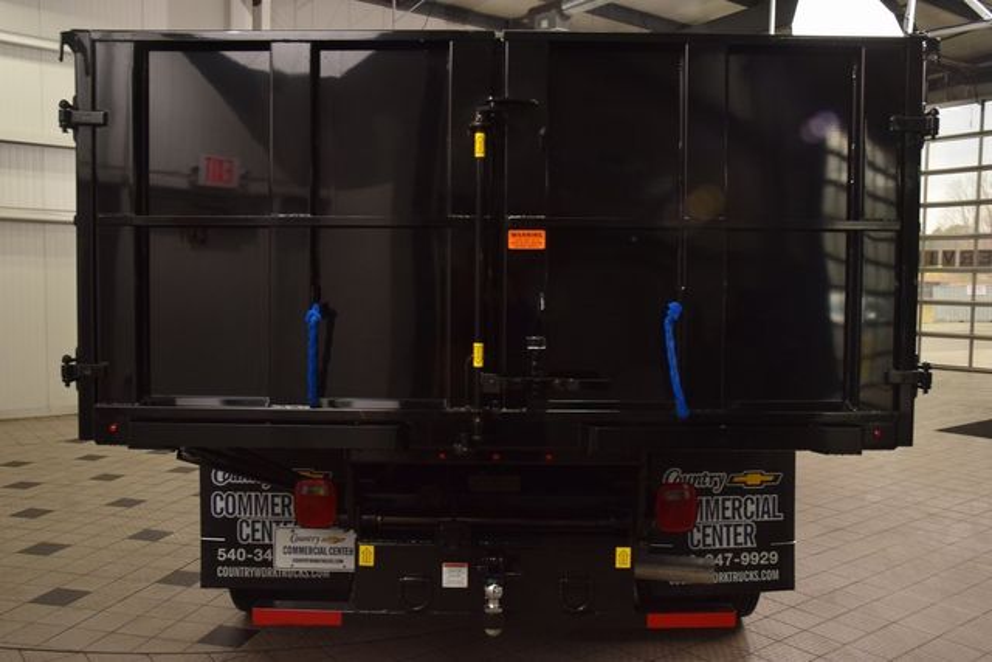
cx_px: 496
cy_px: 331
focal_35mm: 33
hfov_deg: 57.2
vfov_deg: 40.0
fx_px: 909
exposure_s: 1/100
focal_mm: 22
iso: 800
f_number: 8
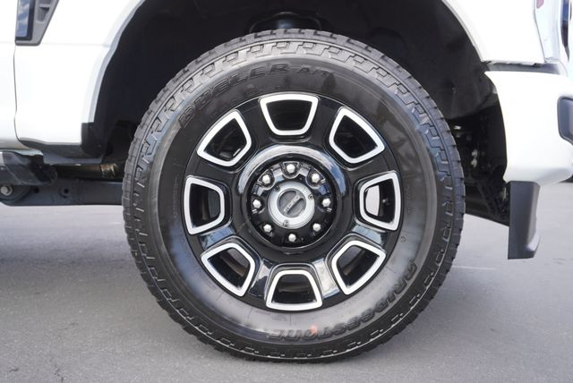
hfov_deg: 61.9
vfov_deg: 43.7
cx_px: 286
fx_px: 478
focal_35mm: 30
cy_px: 192
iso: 100
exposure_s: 1/100
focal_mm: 20
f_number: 5
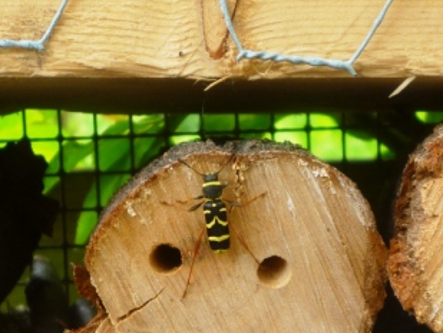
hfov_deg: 21.8
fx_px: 1152
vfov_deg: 16.4
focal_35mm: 90
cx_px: 218
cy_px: 224
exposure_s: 1/80
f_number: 4
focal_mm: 6.5
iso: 80
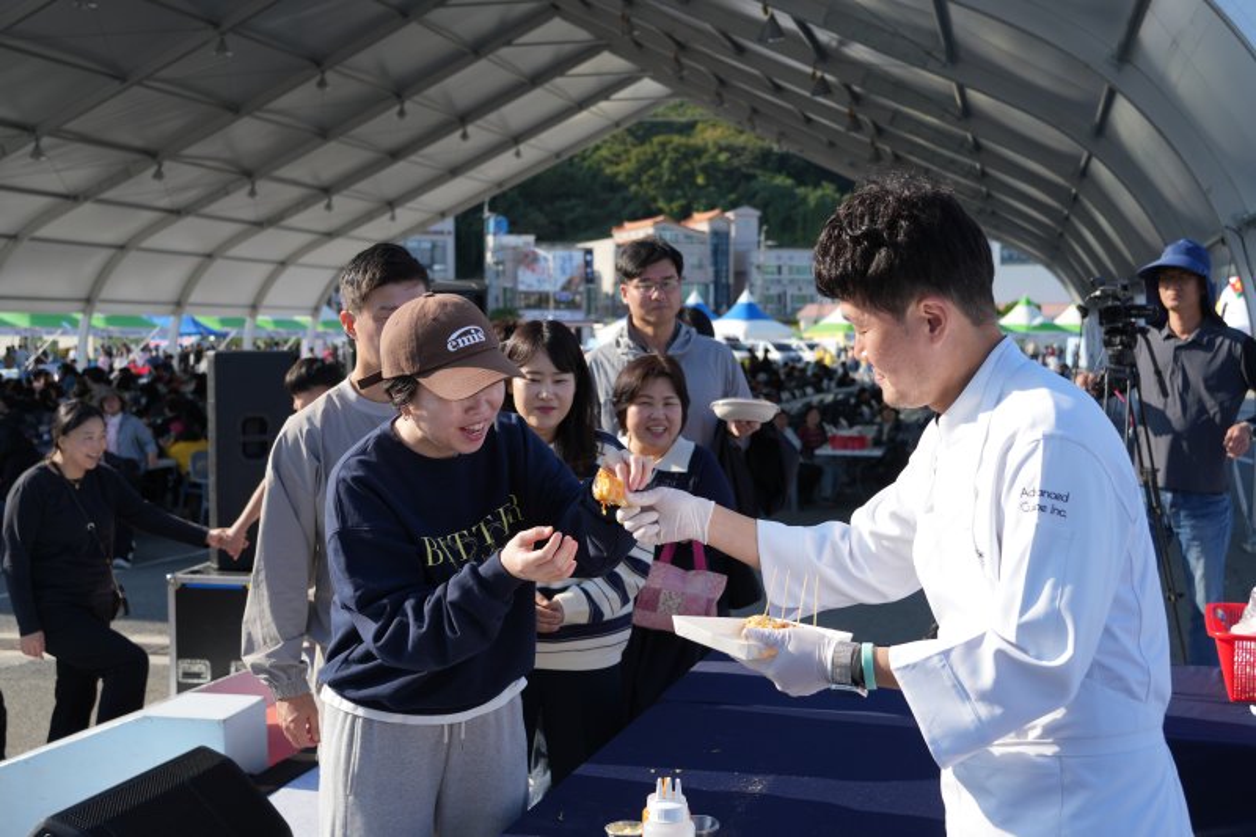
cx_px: 628
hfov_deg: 44.5
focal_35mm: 44
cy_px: 418
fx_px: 1535
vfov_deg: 30.5
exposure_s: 1/400
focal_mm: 44
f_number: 5.6
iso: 125
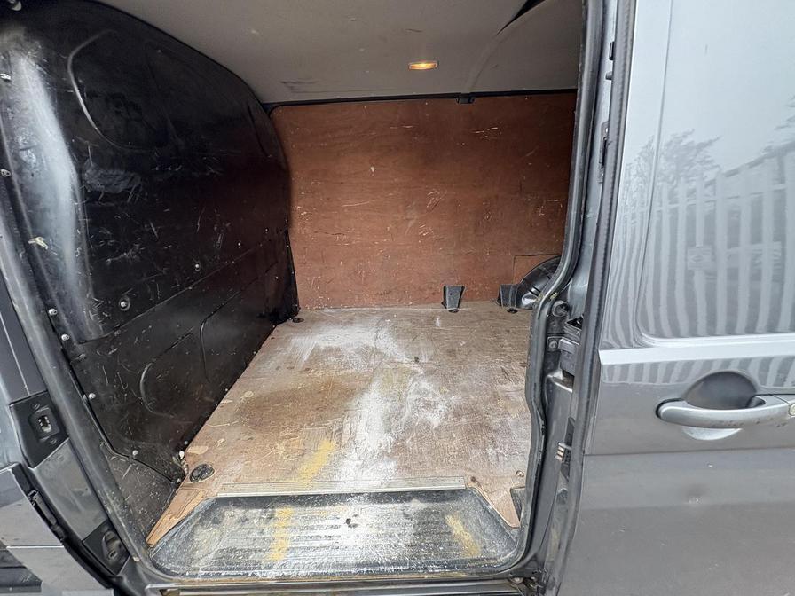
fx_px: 322
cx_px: 398
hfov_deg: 102.1
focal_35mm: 14
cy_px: 298
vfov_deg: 85.7
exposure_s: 1/99
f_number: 2.2
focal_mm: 2.22
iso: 125
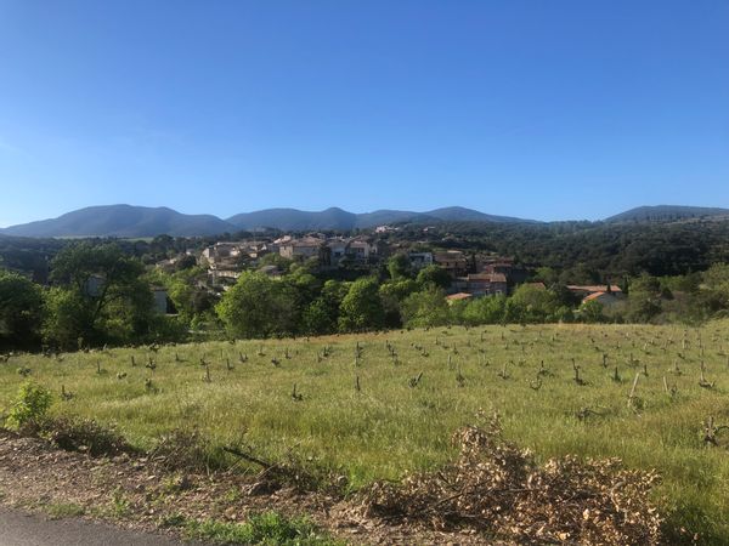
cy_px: 273
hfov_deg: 63.4
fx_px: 590
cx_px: 364
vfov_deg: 49.7
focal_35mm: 28
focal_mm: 3.99
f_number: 1.8
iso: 20
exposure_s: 1/1517
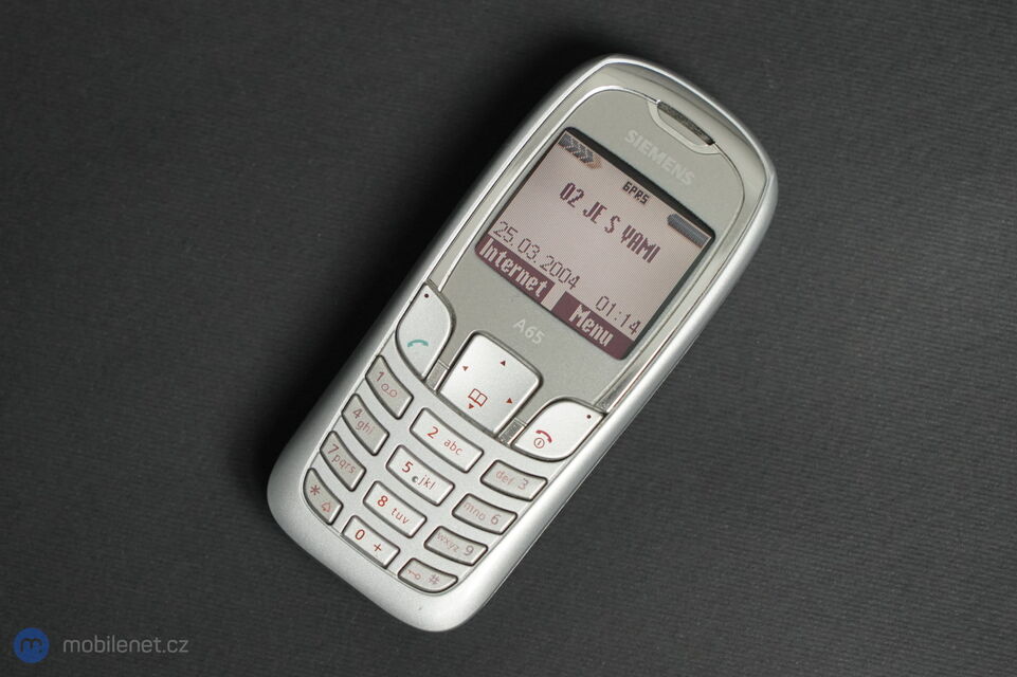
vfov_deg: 19.4
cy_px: 338
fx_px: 1977
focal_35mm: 70
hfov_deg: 28.9
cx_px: 508
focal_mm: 70
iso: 3200
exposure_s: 1/160
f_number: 6.3
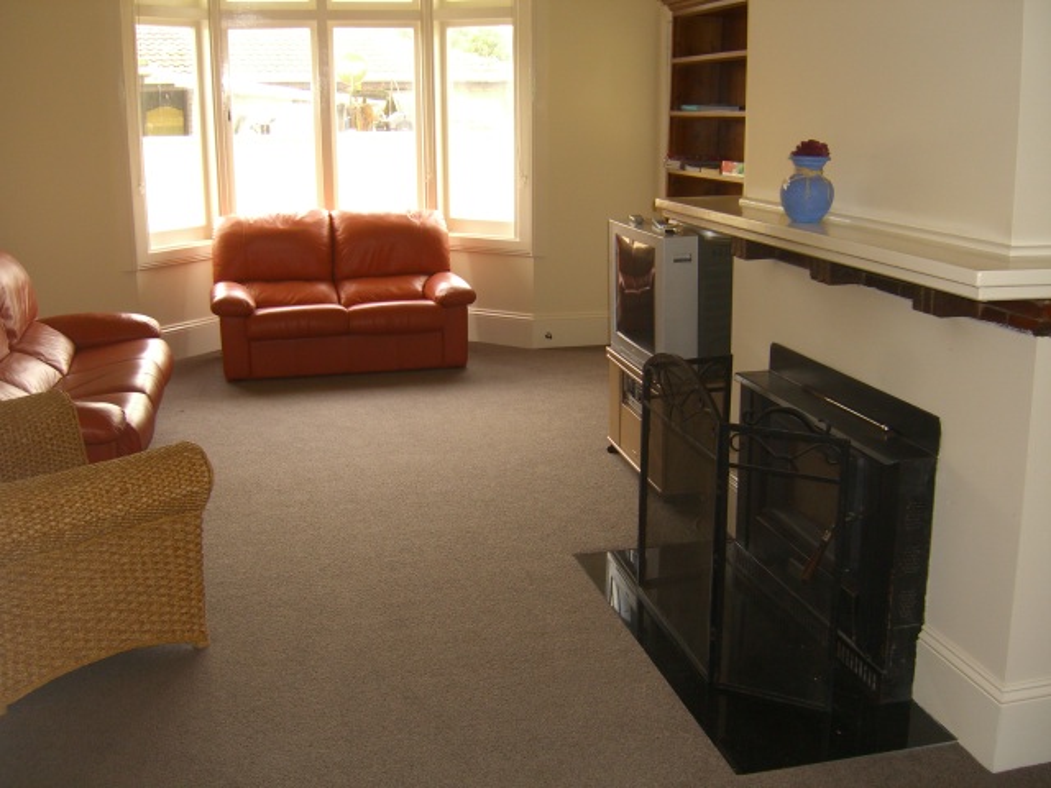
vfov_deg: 37.7
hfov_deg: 49.0
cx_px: 526
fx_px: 1154
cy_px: 394
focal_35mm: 38
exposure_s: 1/60
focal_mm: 7.9
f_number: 2.8
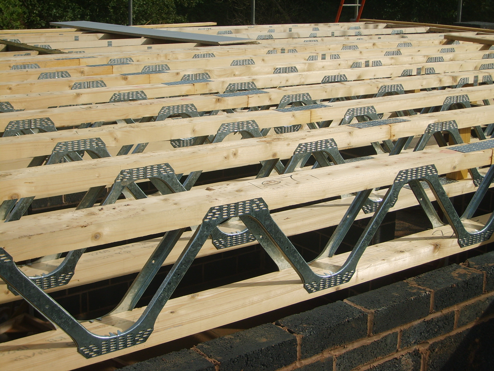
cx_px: 247
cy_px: 186
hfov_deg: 36.8
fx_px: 742
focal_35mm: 52
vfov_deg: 28.0
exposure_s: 1/180
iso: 50
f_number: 8.4
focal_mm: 8.7
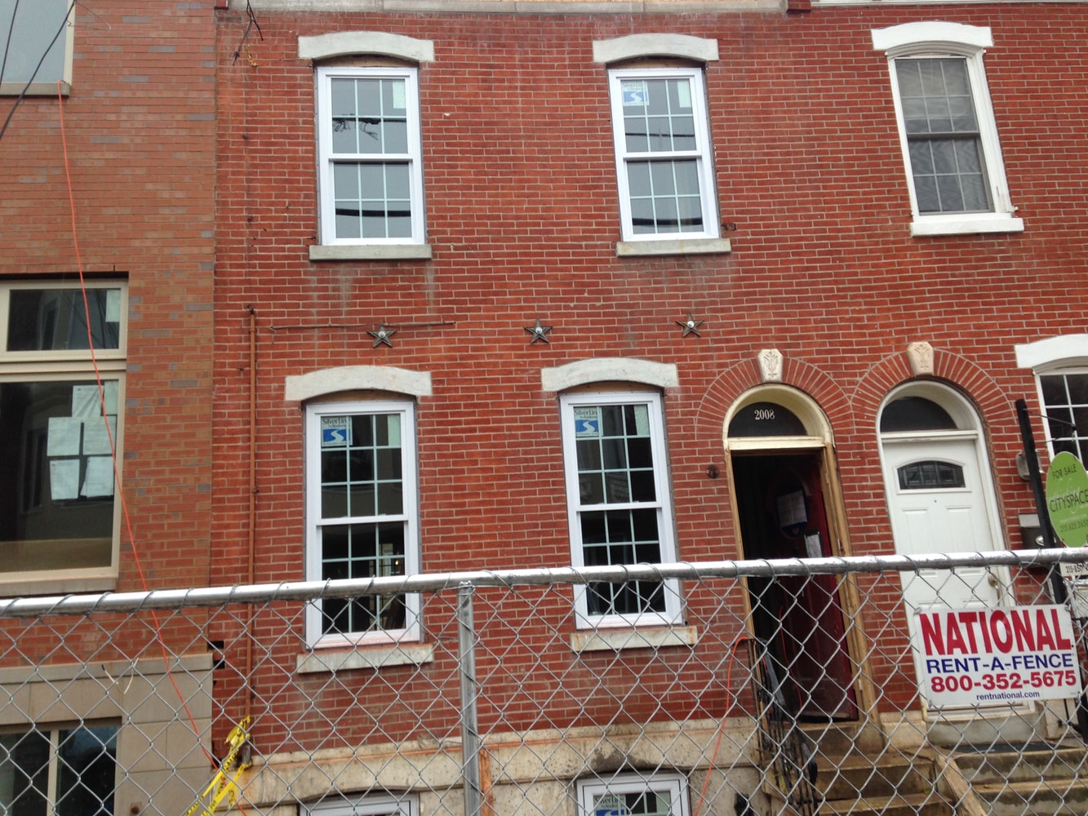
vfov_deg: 43.0
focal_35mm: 33
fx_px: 1037
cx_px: 544
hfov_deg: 55.3
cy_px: 408
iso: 50
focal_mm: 4.12
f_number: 2.4
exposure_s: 1/163
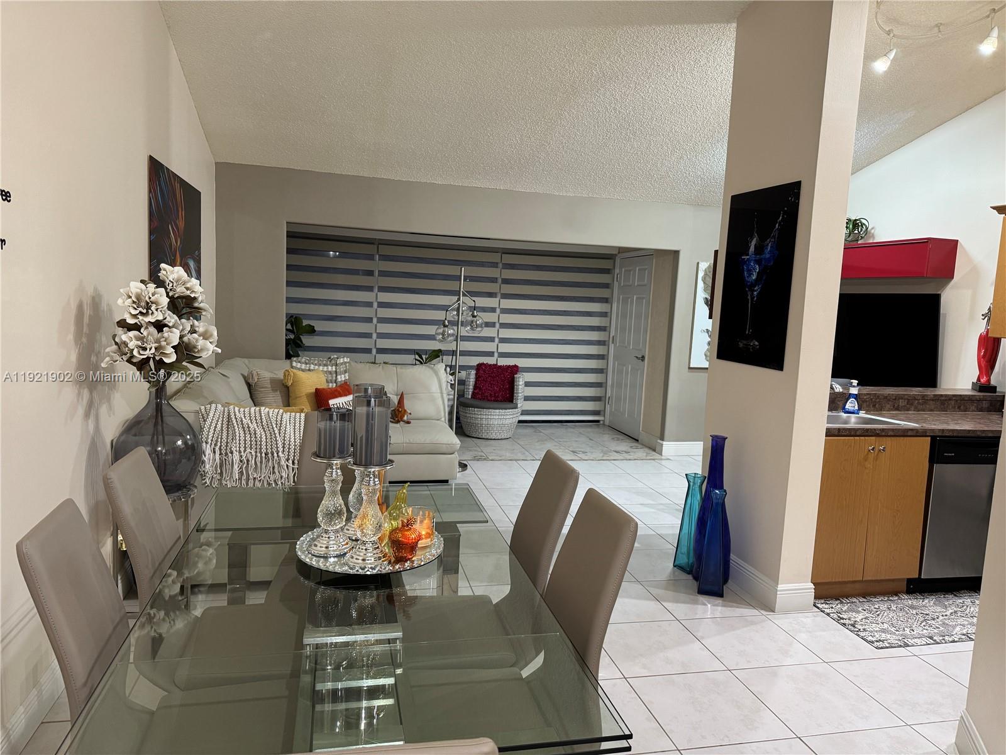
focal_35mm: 24
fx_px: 697
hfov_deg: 71.6
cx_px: 503
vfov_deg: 56.8
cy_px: 378
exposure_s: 1/60
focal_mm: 6.76
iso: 320
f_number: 1.78
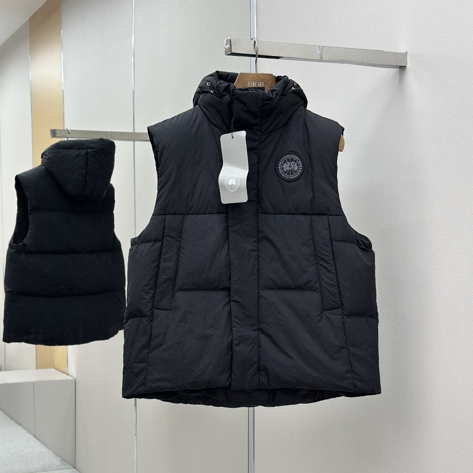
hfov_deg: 30.0
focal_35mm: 57
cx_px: 237
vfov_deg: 29.9
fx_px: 881
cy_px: 303
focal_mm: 6.86
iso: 80
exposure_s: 1/211
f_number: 1.78
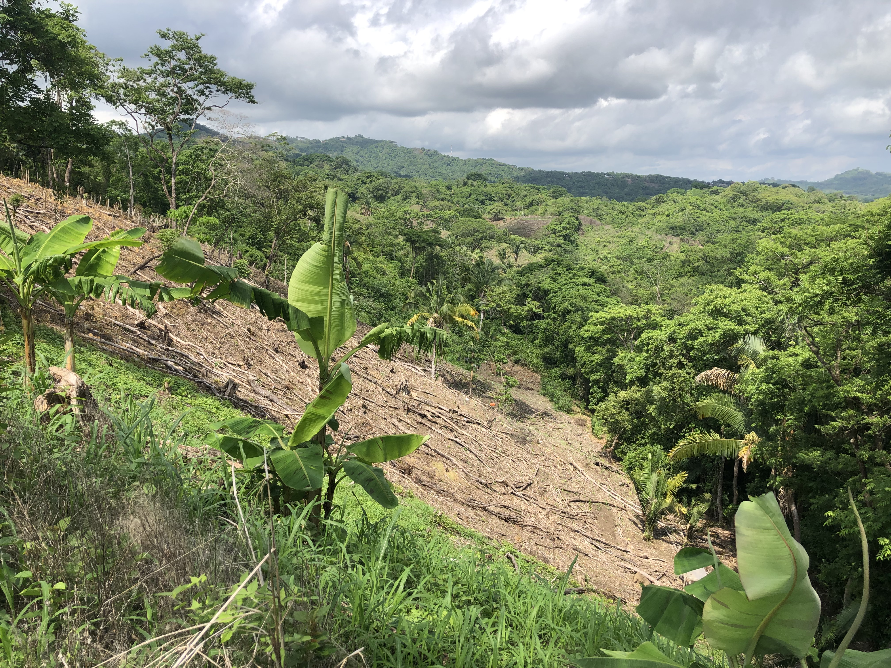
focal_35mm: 28
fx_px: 721
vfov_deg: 49.7
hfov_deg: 63.4
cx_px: 446
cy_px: 334
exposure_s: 1/1548
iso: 20
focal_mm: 4
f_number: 1.8
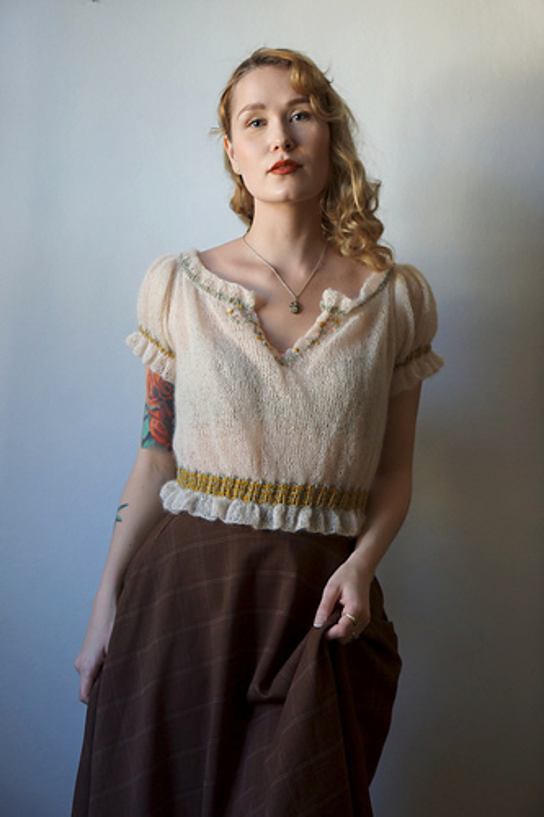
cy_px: 408
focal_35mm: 75
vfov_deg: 27.0
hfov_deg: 18.2
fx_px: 1701
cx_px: 272
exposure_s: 1/80
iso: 640
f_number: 4
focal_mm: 50
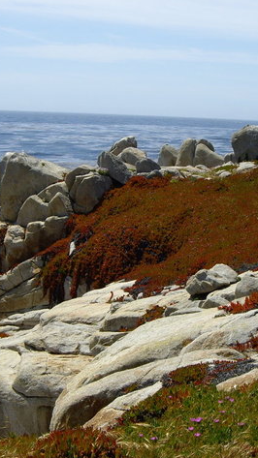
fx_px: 985
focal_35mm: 81
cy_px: 230
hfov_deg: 14.9
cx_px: 156
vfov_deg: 26.2
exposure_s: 1/320
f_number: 5.2
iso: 50
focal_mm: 9
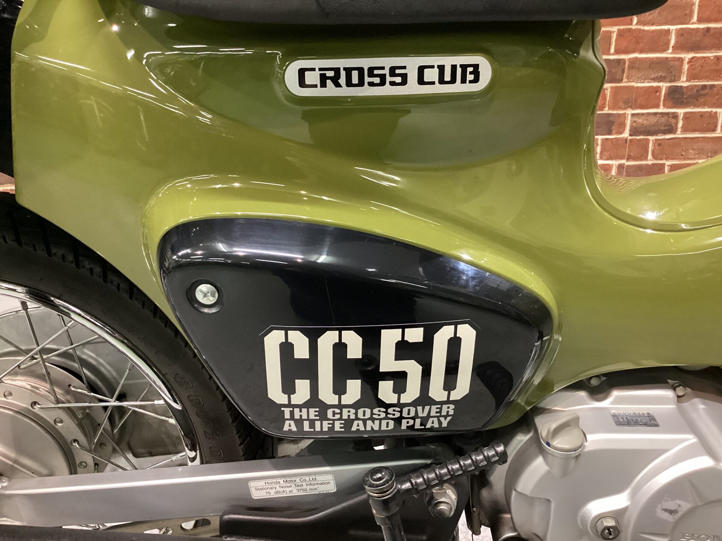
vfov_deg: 45.4
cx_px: 361
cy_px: 270
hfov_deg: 58.4
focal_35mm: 31
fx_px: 647
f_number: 2.4
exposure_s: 1/40
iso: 320
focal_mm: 3.3
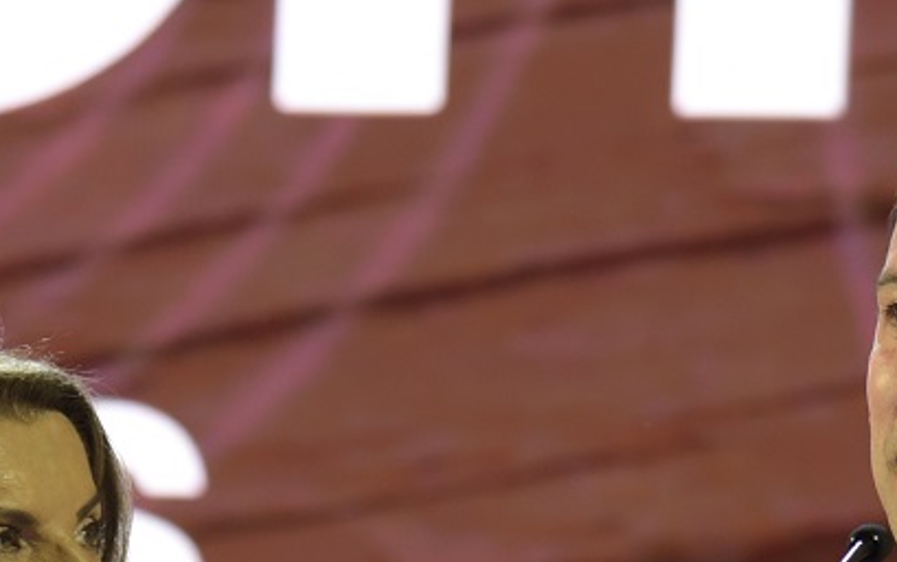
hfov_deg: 5.0
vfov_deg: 3.1
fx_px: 10321
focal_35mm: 422
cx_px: 406
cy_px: 833
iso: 1250
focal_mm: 125
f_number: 5
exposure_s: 1/100
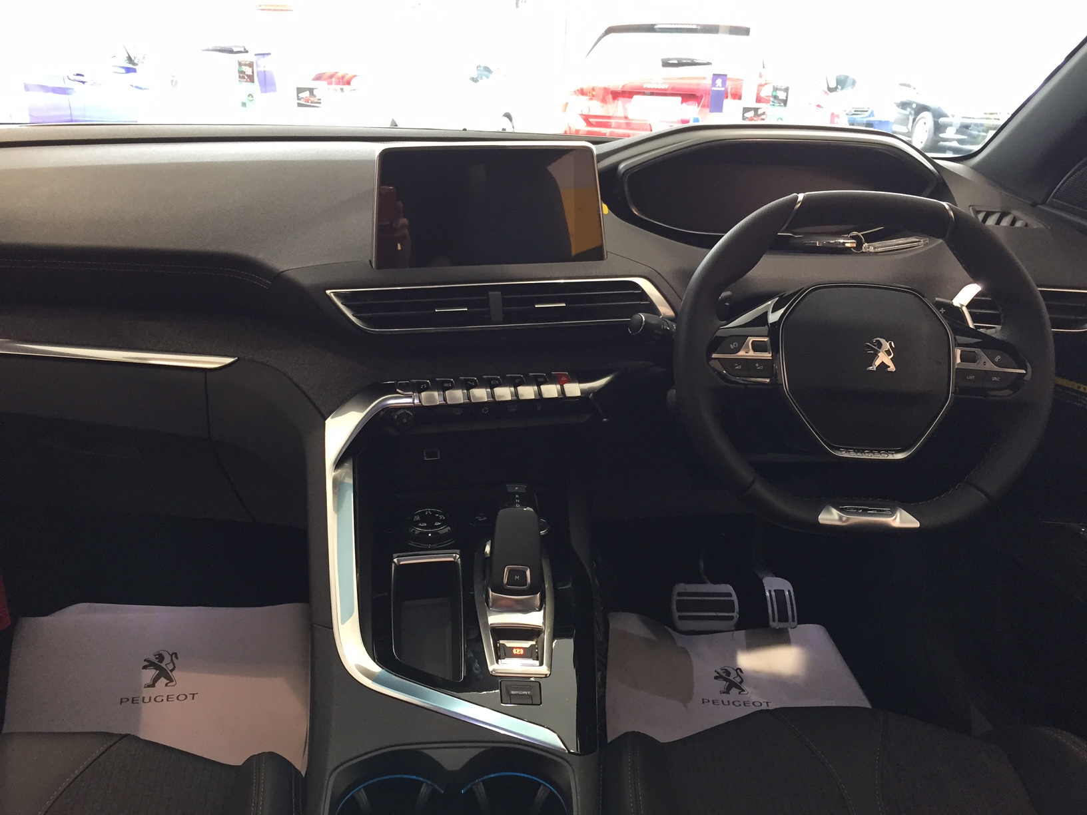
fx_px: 911
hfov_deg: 61.7
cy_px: 408
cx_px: 544
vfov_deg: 48.2
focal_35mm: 29
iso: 50
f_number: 2.2
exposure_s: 1/30
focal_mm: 4.15
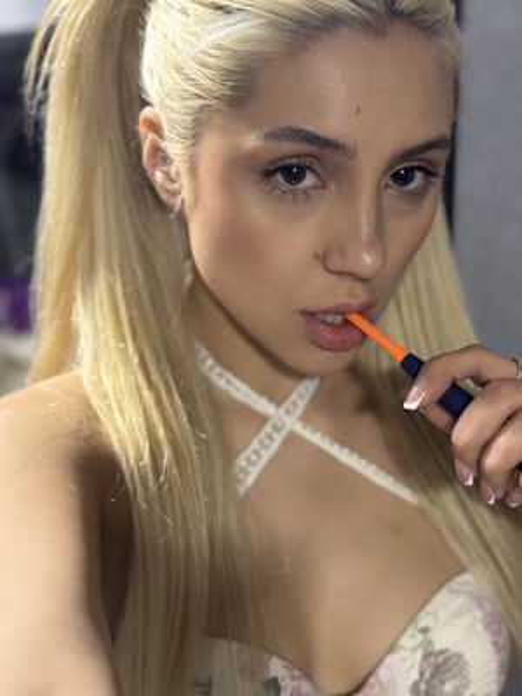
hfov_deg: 30.3
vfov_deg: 39.7
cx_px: 261
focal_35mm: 48
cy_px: 348
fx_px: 965
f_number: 1.78
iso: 400
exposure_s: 1/25
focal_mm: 6.76
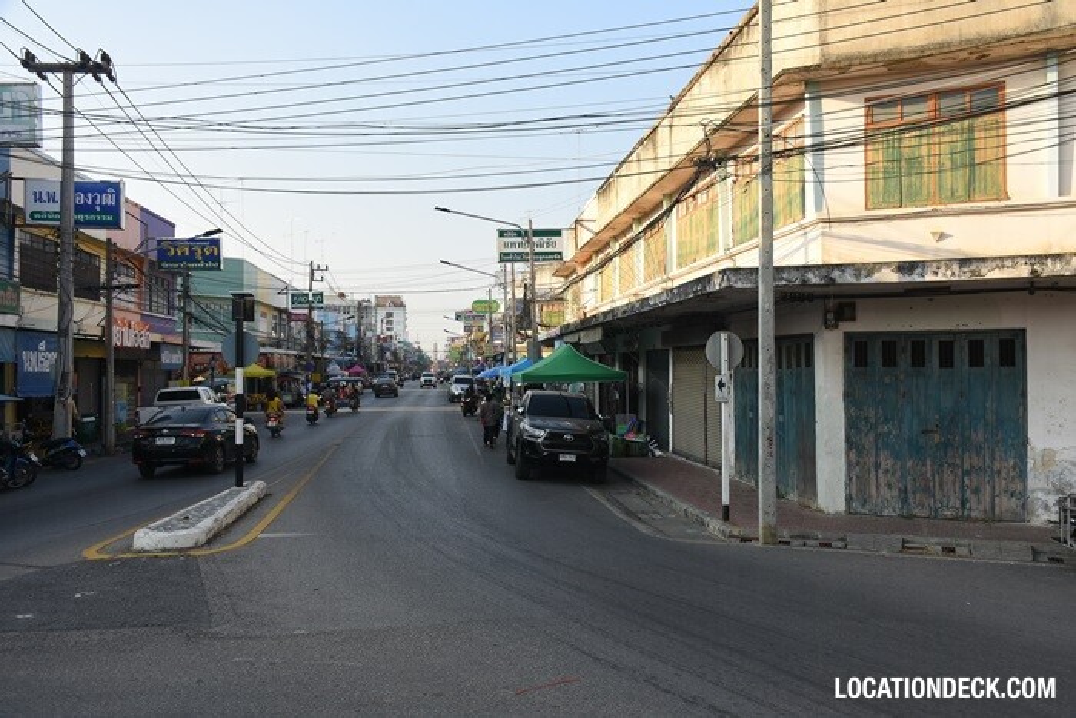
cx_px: 538
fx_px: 986
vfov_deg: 40.0
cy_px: 359
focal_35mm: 33
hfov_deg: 57.2
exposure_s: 1/200
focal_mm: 22
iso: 100
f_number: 6.3
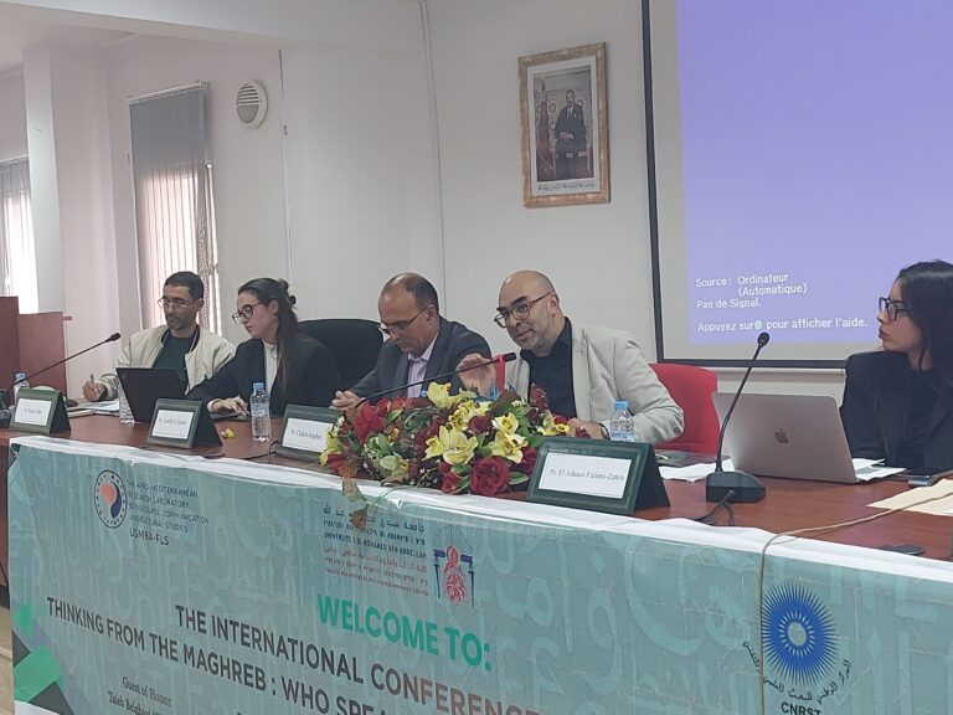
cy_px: 358
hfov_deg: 73.9
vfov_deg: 58.9
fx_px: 633
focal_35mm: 23
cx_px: 476
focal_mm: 5.06
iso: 320
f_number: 1.8
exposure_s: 1/50
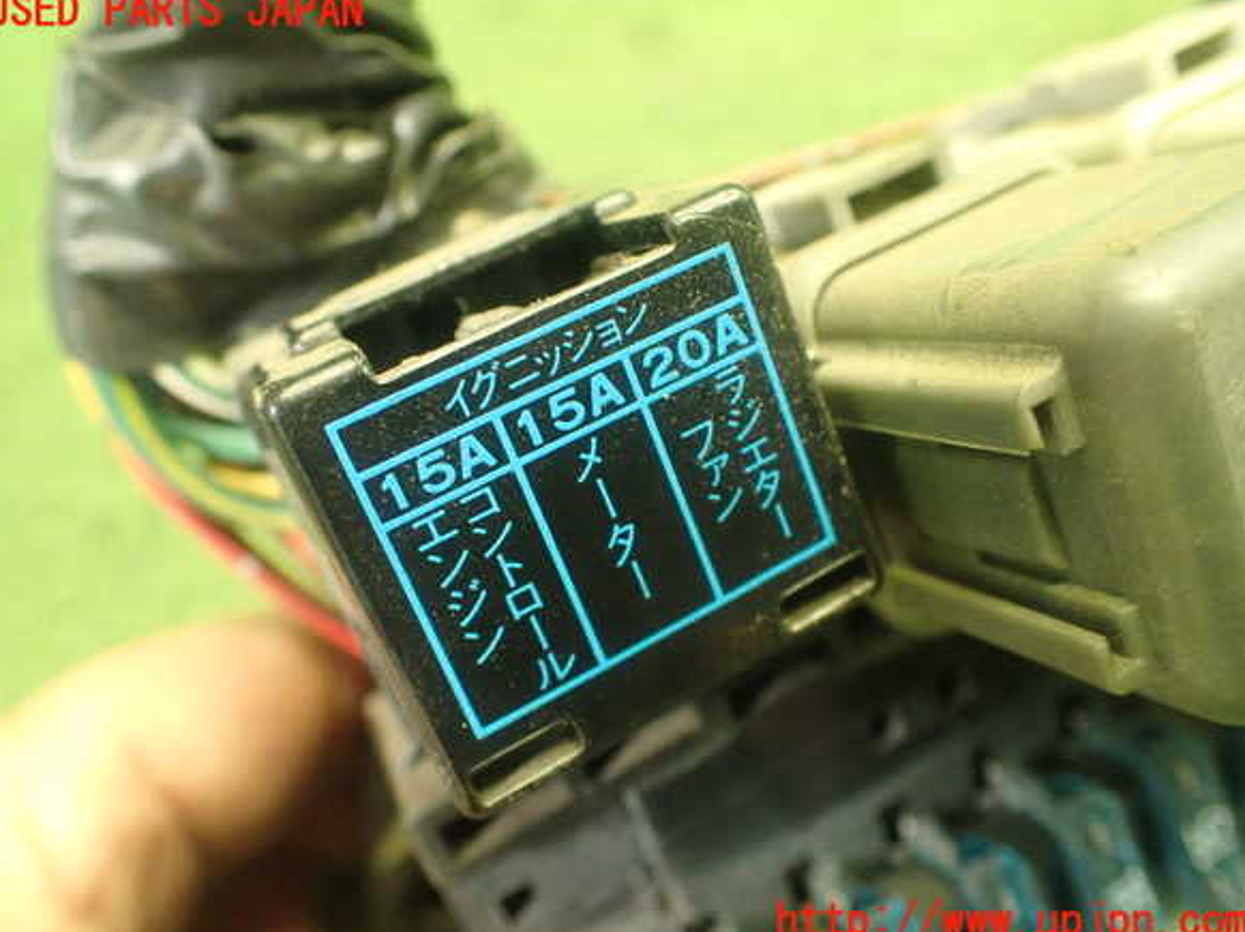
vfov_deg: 45.4
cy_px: 467
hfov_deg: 58.4
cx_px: 617
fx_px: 1114
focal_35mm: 31
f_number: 2.3
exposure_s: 1/50
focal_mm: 5.4
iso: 800
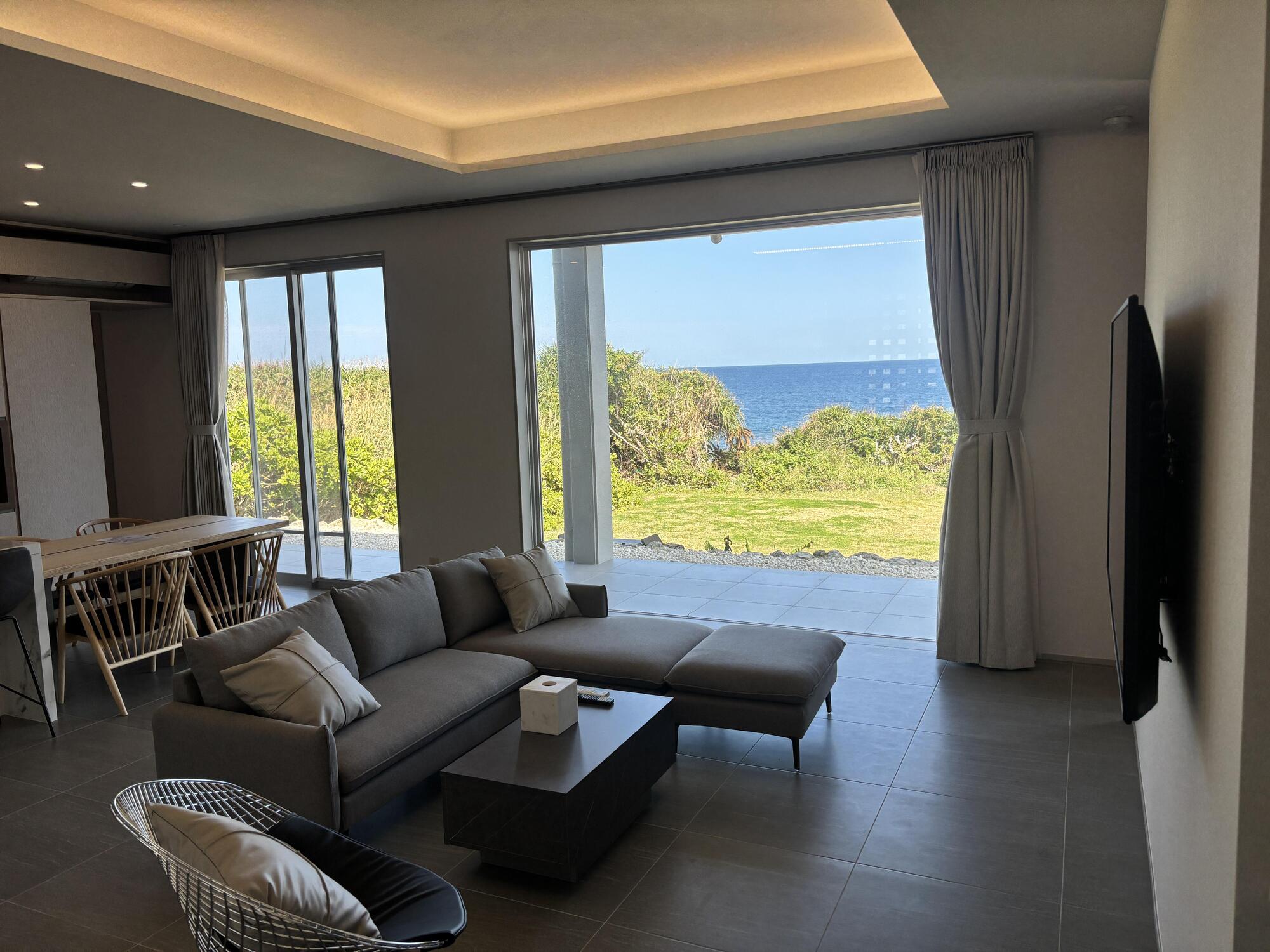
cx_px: 635
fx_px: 954
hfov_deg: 67.3
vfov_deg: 53.1
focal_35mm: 26
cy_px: 476
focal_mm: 5.96
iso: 64
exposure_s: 1/1047
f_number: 1.6
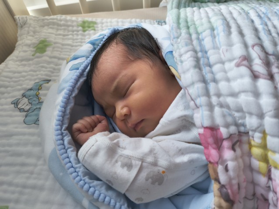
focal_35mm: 25
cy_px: 104
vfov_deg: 54.9
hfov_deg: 69.4
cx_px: 140
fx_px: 201
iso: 458
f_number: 1.7
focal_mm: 4.68
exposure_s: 1/50
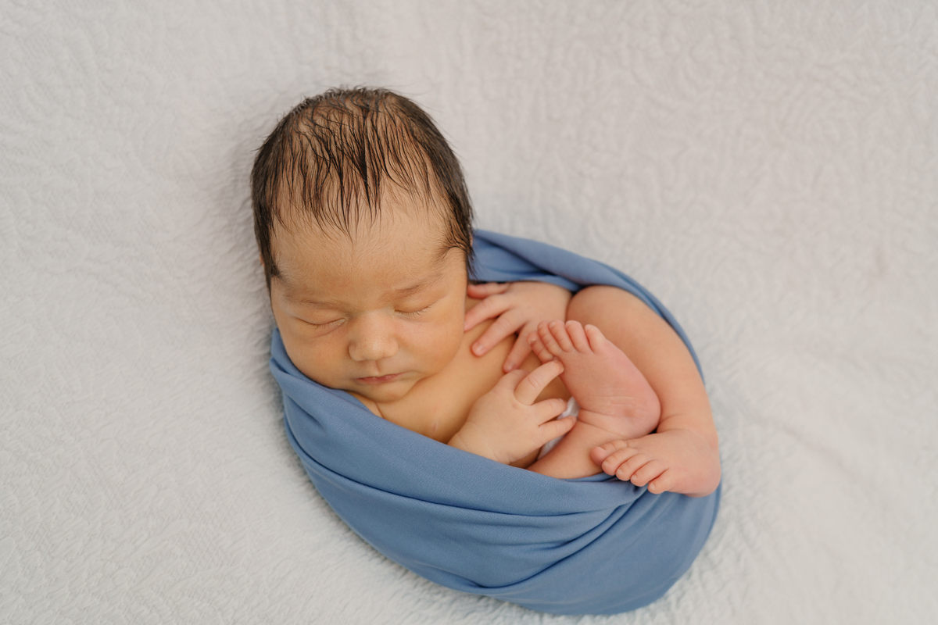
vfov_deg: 27.0
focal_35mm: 50
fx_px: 1303
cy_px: 312
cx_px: 469
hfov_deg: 39.6
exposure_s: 1/200
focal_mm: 50
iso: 320
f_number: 3.5
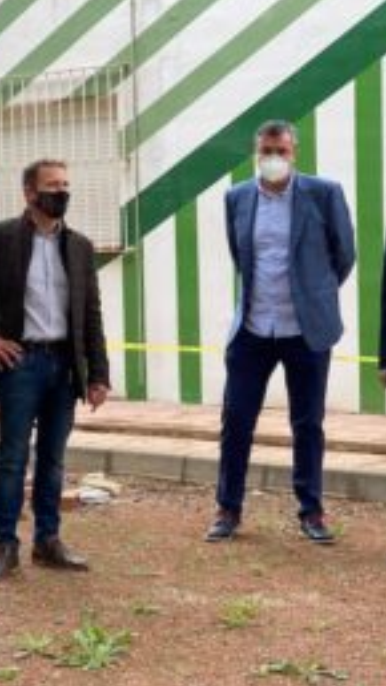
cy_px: 339
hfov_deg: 15.7
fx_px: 1402
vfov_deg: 27.5
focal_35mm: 77
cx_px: 170
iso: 20
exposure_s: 1/122
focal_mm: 6
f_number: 2
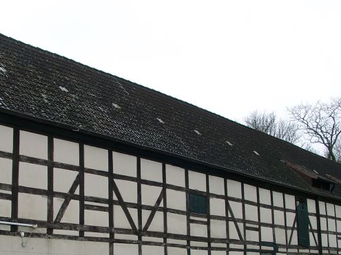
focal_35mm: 55
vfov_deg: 26.2
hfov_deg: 34.9
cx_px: 152
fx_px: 542
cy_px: 191
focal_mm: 7.13
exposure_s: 1/159
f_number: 4
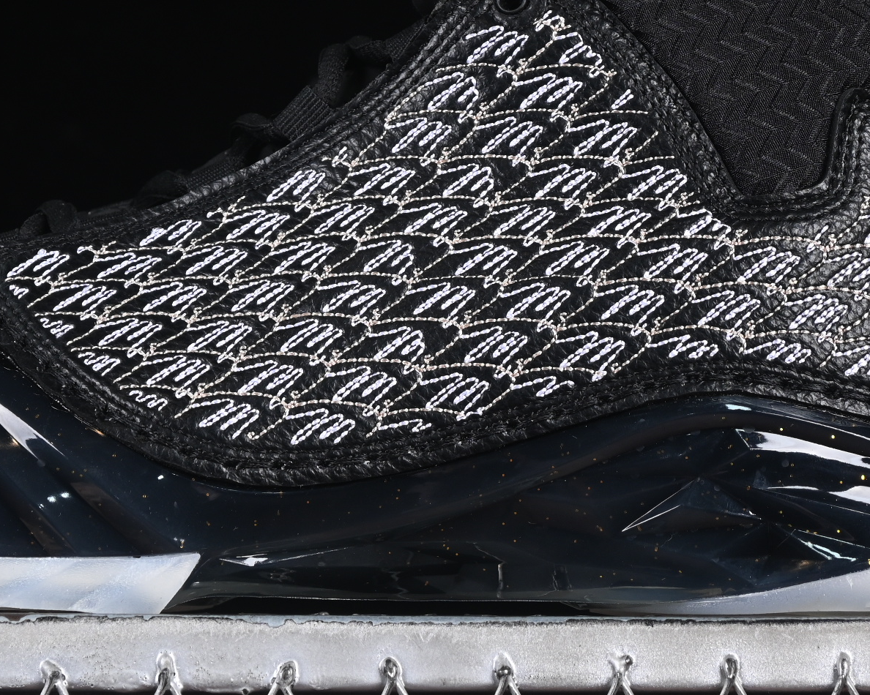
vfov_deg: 9.4
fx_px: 4248
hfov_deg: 11.7
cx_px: 308
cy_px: 193
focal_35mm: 165
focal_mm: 50
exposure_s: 1/50
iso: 160
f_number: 6.3
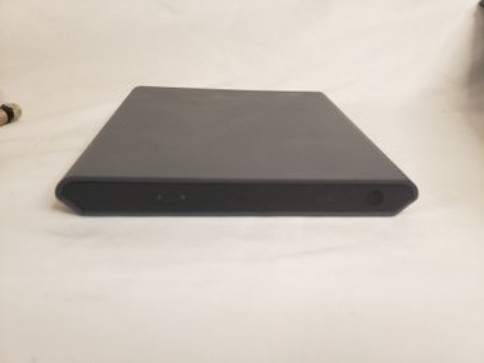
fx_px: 363
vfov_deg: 53.0
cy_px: 182
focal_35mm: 26
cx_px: 242
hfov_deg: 67.3
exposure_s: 1/60
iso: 160
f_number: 1.5
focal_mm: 4.3
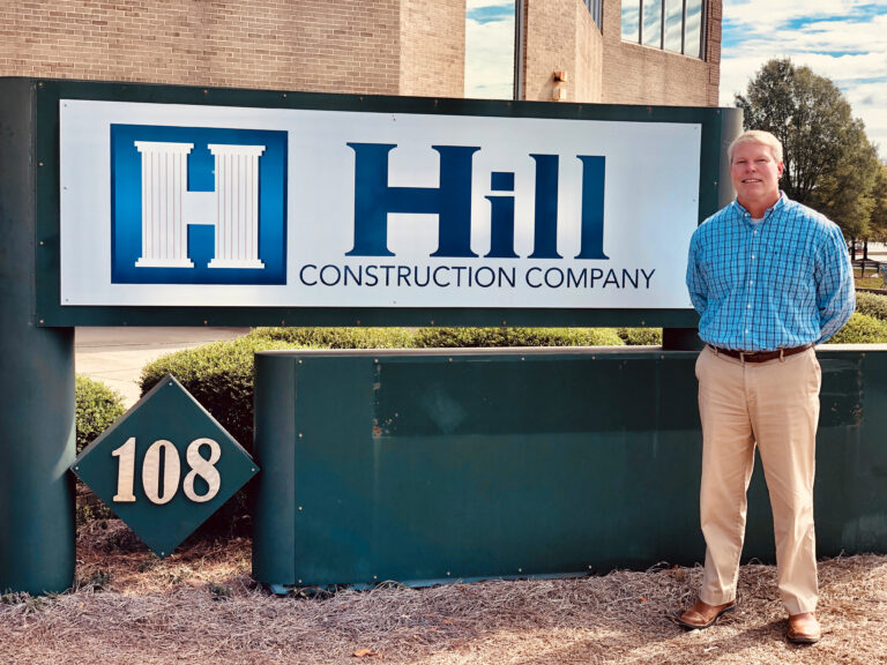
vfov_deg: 28.0
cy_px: 332
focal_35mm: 52
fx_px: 1332
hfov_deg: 36.8
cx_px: 444
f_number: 2.4
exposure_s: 1/450
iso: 16
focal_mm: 6
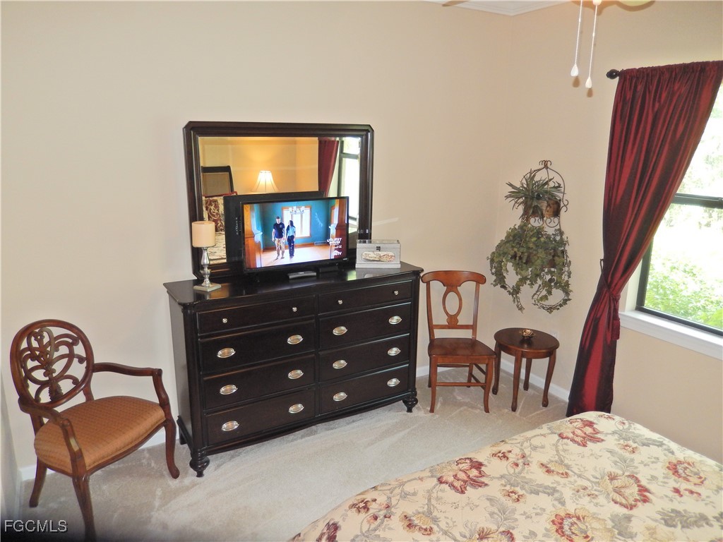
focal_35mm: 25
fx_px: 522
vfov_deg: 54.9
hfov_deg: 69.4
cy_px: 271
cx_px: 362
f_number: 3.4
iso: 200
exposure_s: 1/30
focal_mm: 4.5
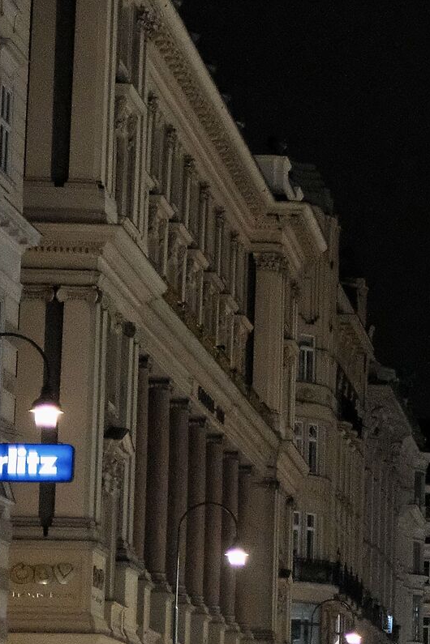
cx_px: 770
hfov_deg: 8.3
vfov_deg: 12.8
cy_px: 322
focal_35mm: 160
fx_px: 2866
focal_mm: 35
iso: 8000
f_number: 1.4
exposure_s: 1/680
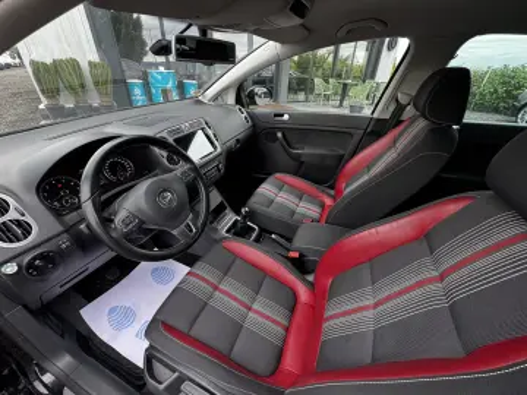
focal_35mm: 14
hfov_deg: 102.1
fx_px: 213
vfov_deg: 85.7
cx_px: 264
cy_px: 198
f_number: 2.2
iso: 200
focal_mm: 2.22
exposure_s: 1/99
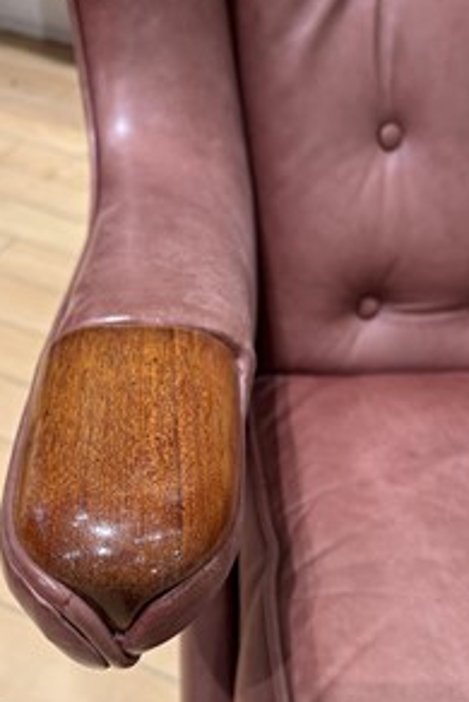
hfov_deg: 35.9
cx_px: 197
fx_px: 722
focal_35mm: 37
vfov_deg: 51.0
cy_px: 464
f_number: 1.5
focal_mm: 5.7
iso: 100
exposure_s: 1/120
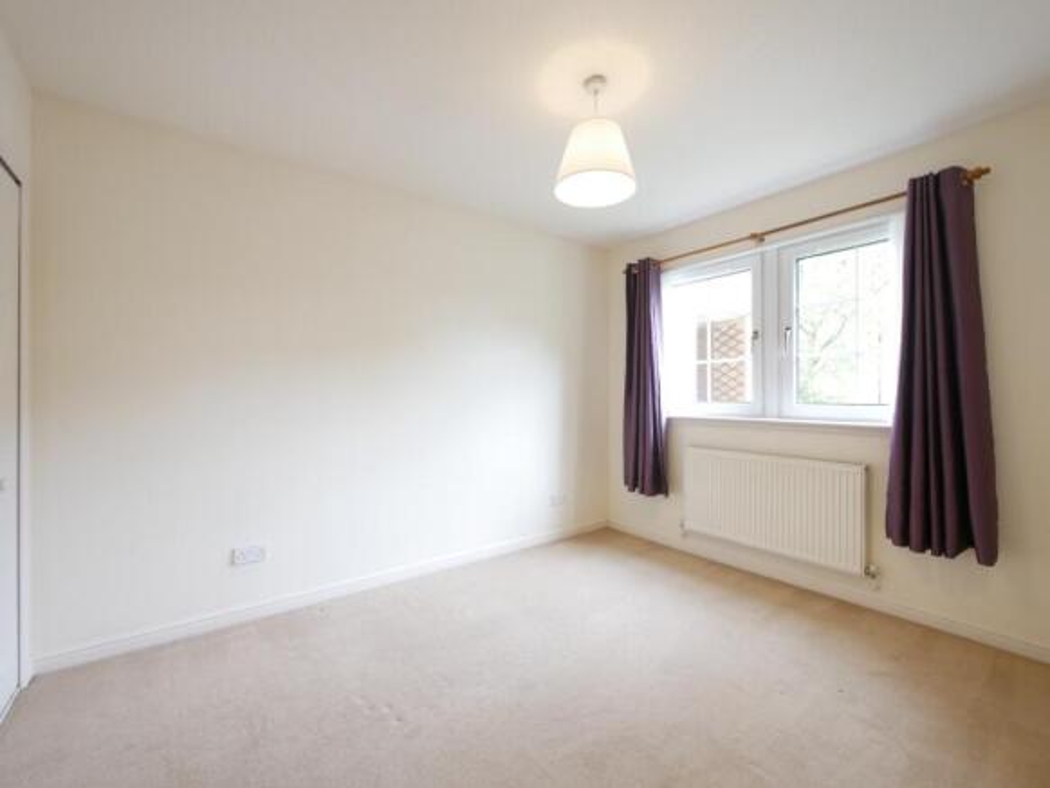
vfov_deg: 85.7
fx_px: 425
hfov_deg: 102.0
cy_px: 394
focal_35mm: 14
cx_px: 525
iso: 800
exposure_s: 1/60
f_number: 4
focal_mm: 7
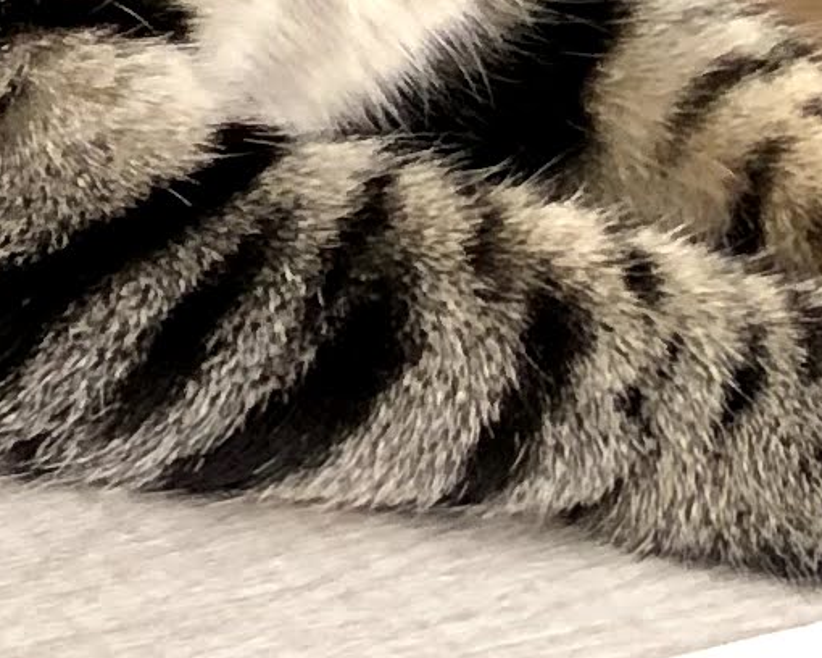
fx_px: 5255
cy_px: -361
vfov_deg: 7.0
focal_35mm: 216
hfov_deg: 8.0
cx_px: -1433
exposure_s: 1/20
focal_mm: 4
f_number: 1.8
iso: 40
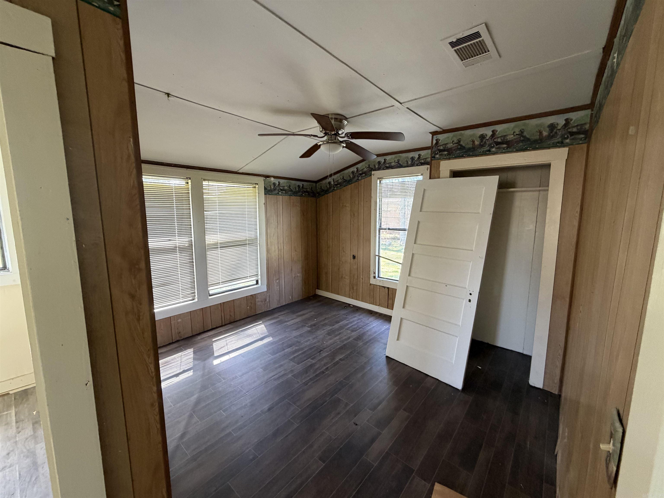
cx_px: 332
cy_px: 249
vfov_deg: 85.7
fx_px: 269
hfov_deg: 102.1
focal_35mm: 14
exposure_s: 1/60
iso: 320
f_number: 2.2
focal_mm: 2.22
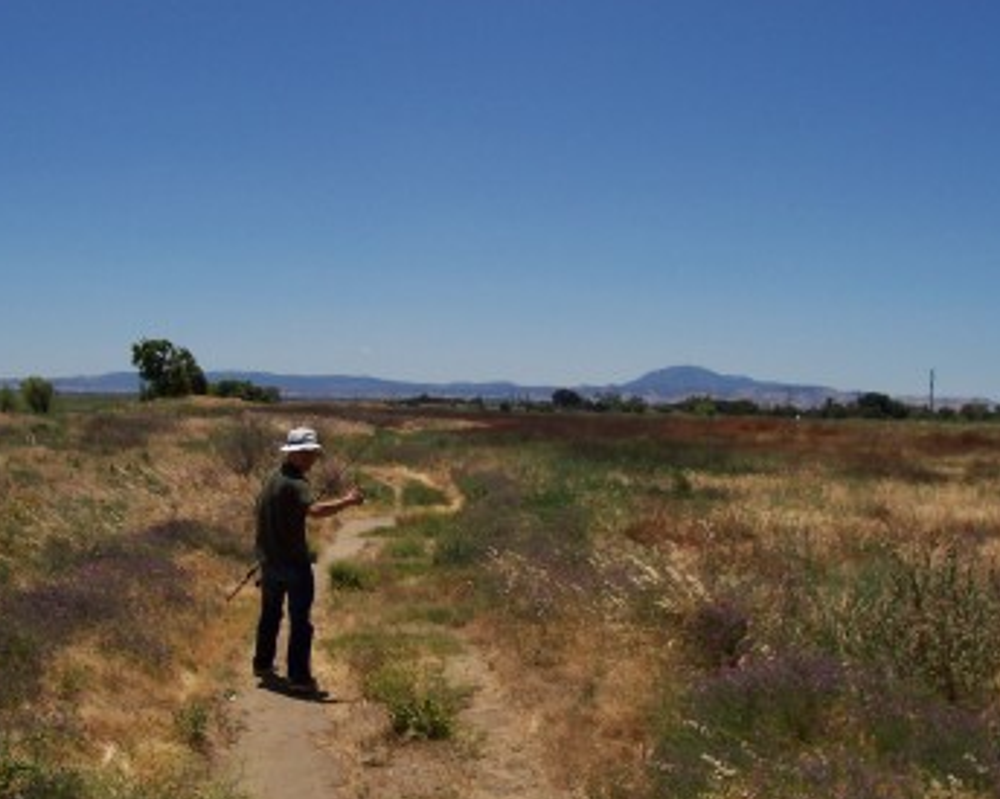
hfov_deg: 43.8
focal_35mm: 42
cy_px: 430
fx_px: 1243
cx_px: 451
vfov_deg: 35.6
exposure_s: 1/1000
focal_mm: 5.6
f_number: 5.6
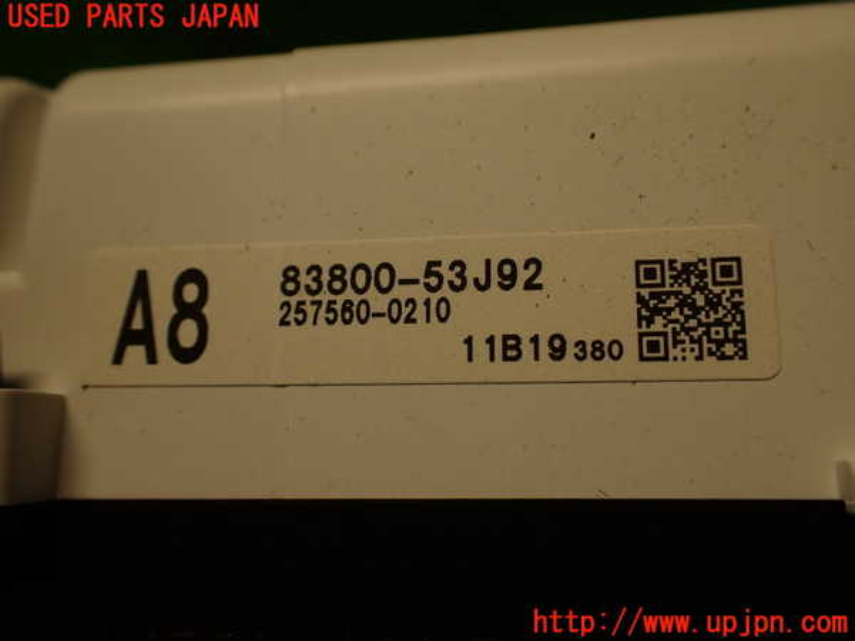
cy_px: 320
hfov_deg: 56.8
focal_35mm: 32
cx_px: 428
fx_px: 790
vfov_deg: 44.2
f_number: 2.4
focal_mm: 5.79
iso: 100
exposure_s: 1/60
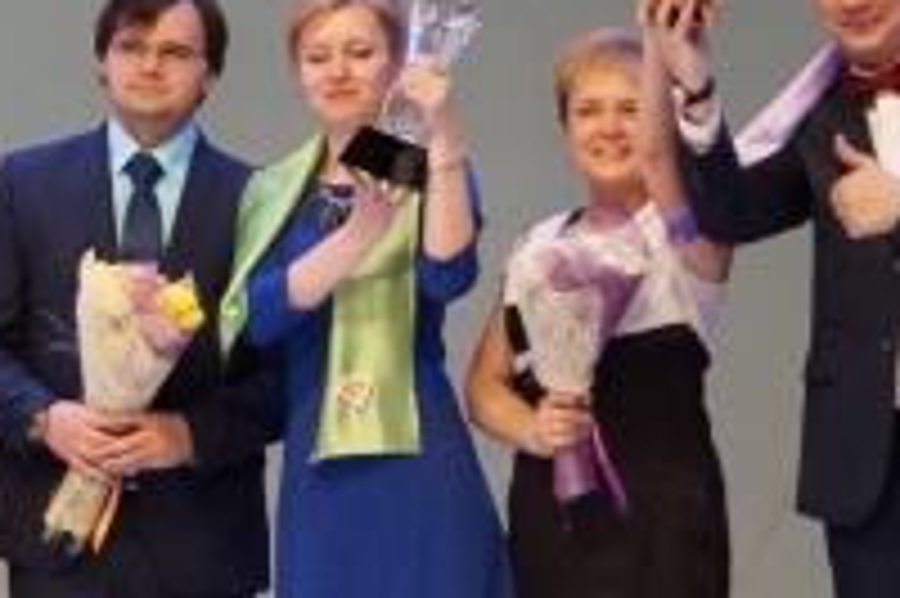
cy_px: -241
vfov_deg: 5.9
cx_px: -238
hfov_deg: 8.8
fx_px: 5745
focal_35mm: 230
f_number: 4.5
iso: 1000
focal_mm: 30
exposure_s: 1/160
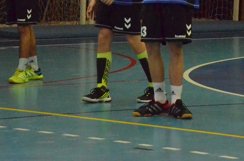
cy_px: -25
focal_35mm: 365
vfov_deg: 3.7
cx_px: 209
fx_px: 2467
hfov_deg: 5.7
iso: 6400
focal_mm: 105
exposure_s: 1/1000
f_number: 6.3
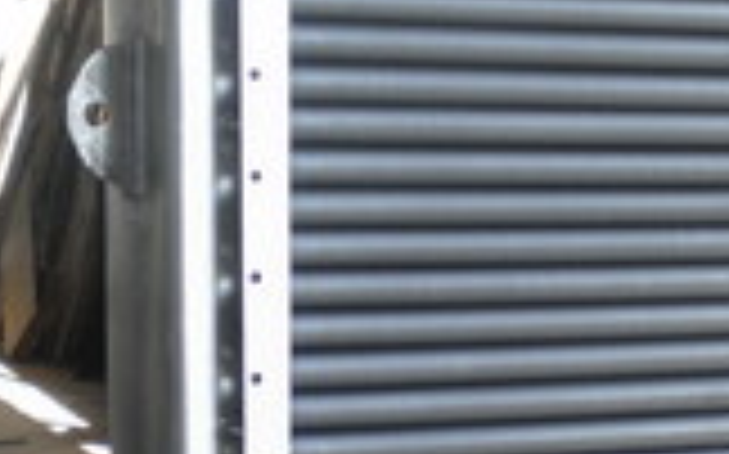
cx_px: 590
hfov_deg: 15.5
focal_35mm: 134
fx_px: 2660
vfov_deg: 9.7
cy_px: 492
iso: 98
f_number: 3.5
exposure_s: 1/63
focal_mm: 7.4
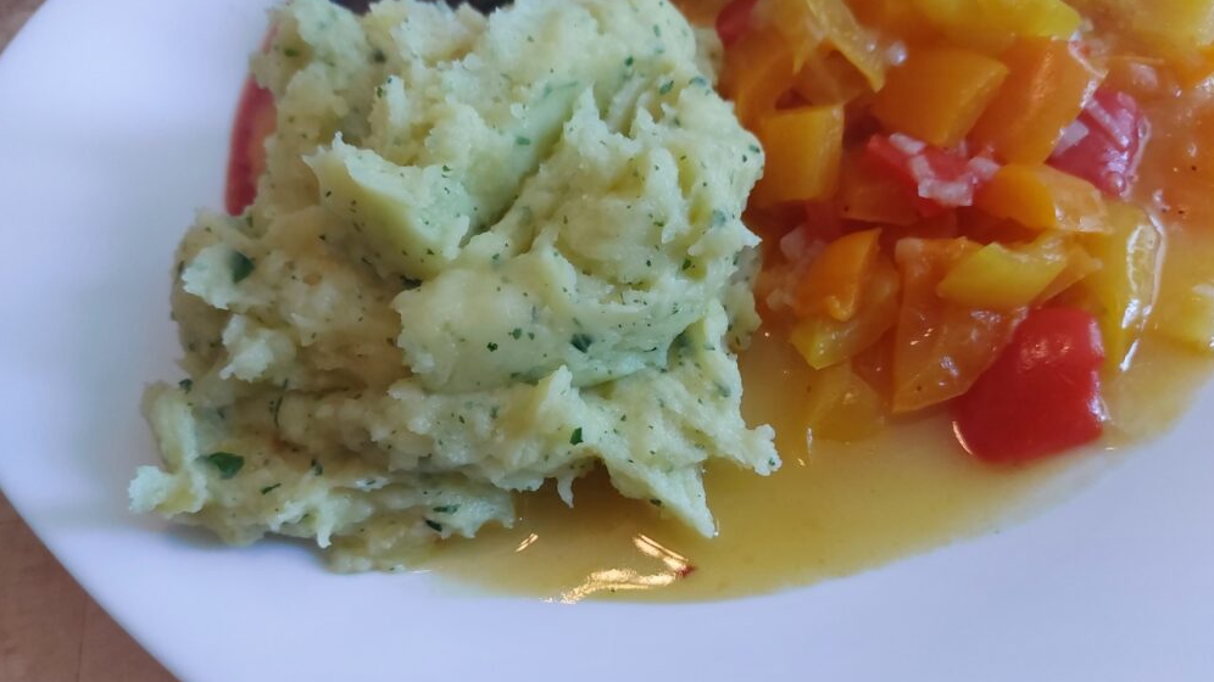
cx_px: 617
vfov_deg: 41.4
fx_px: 901
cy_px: 381
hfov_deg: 67.9
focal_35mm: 28
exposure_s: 1/100
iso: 250
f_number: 1.8
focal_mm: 5.23
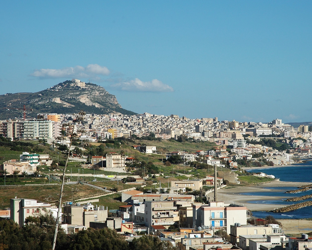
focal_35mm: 119
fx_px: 1099
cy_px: 125
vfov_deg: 13.0
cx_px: 185
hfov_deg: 16.1
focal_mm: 70
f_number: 11
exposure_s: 1/500
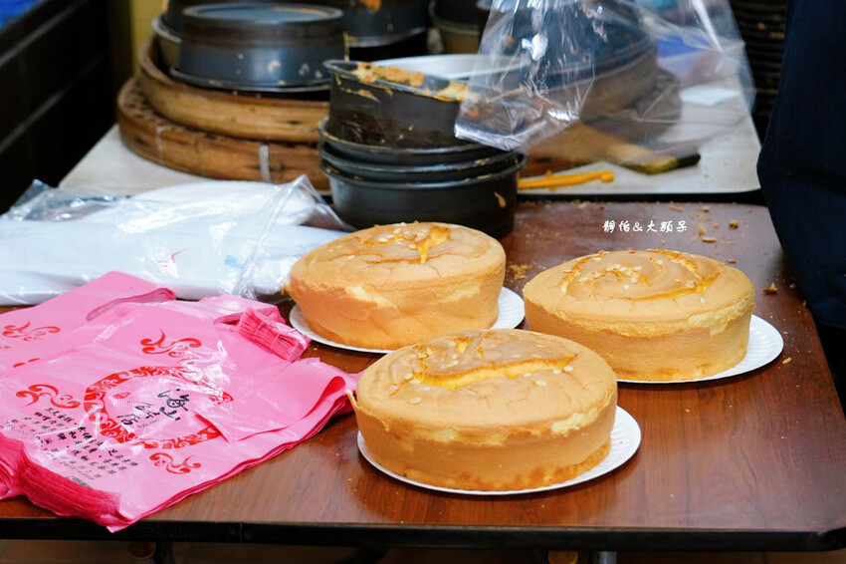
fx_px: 1221
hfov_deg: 38.2
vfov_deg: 26.0
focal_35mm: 52
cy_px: 282
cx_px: 423
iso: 800
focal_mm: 52
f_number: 4
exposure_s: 1/60
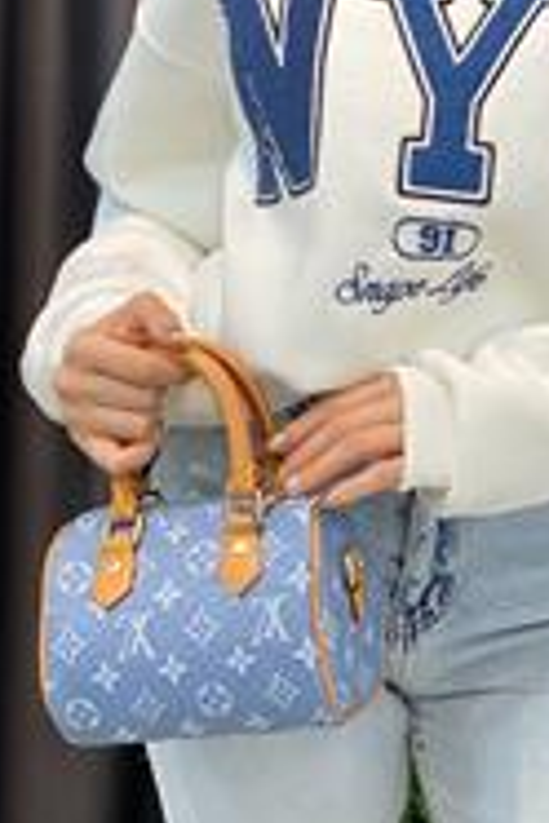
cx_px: 500
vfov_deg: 16.8
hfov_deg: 11.3
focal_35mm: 120
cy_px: 60
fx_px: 2745
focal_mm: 6
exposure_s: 1/100
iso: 125
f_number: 2
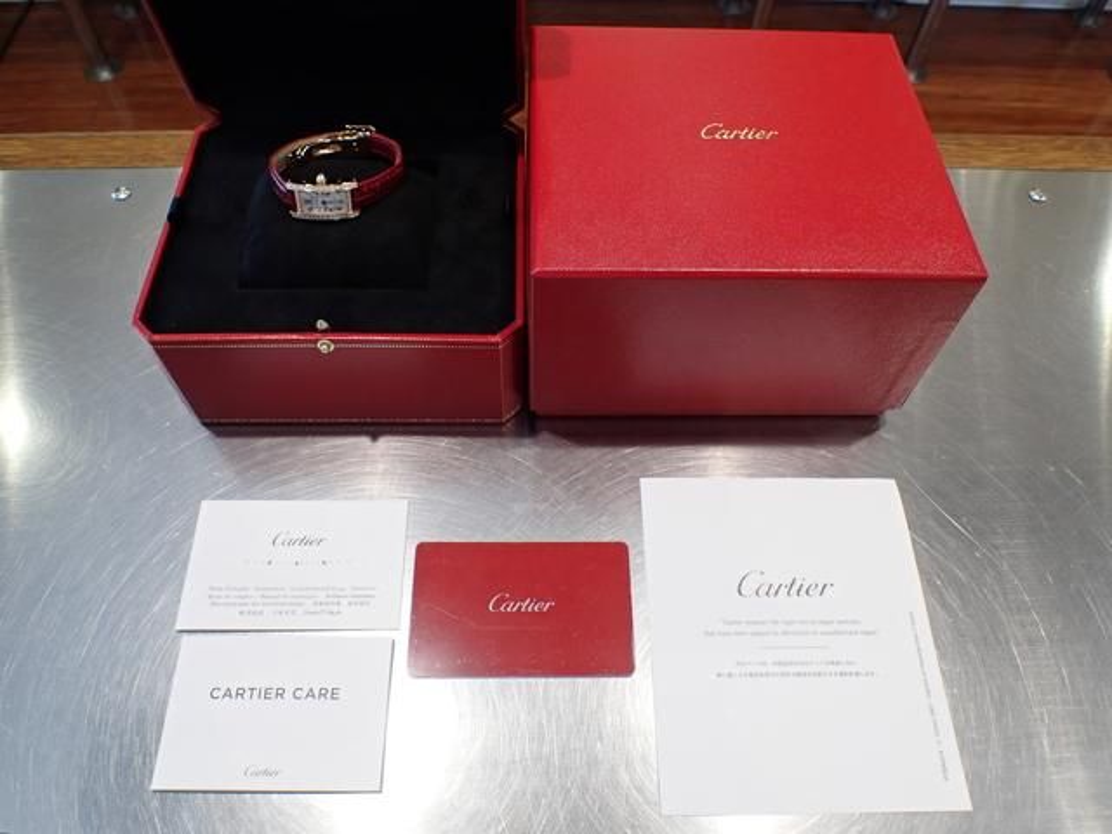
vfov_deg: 54.9
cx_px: 556
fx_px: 803
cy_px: 417
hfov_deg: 69.4
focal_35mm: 25
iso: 250
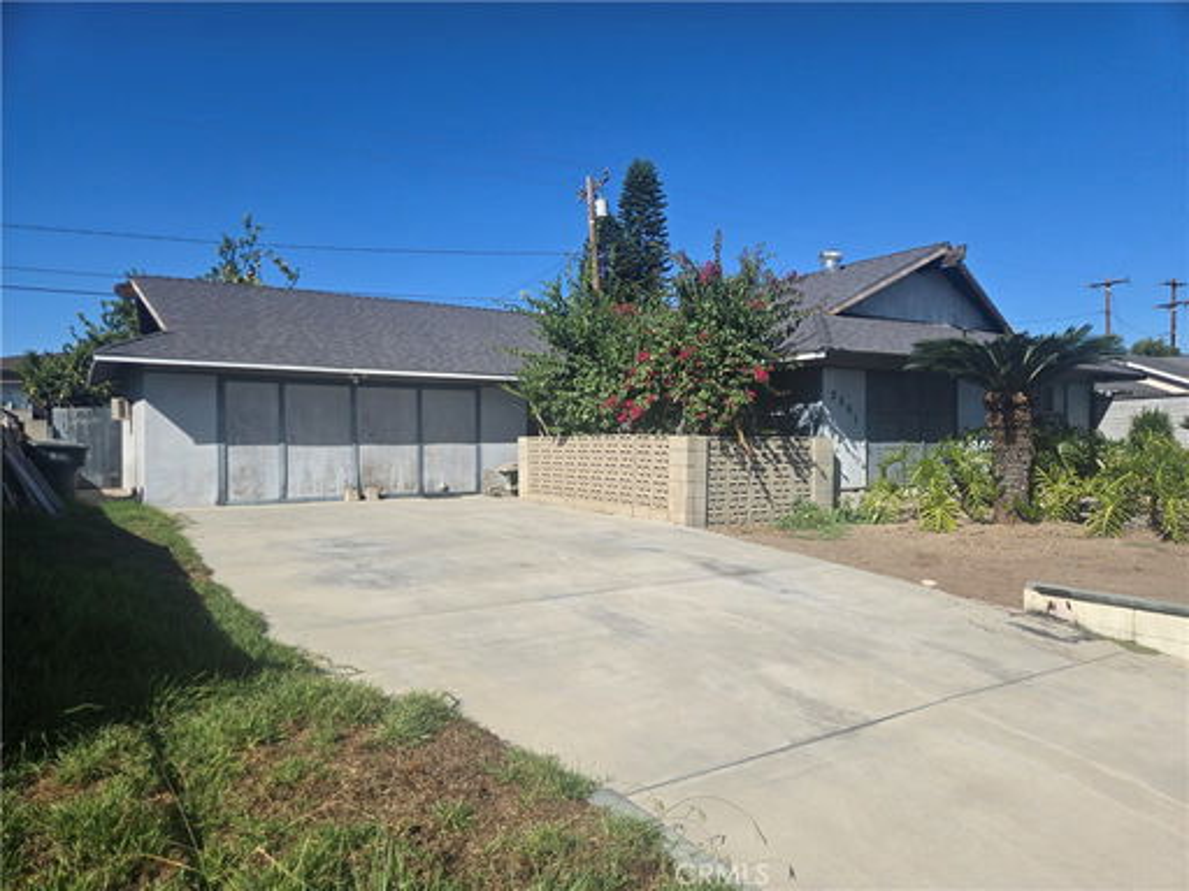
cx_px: 594
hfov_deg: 73.9
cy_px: 446
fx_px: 790
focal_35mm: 23
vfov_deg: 58.9
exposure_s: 1/2572
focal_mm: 5.4
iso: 25
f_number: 1.8
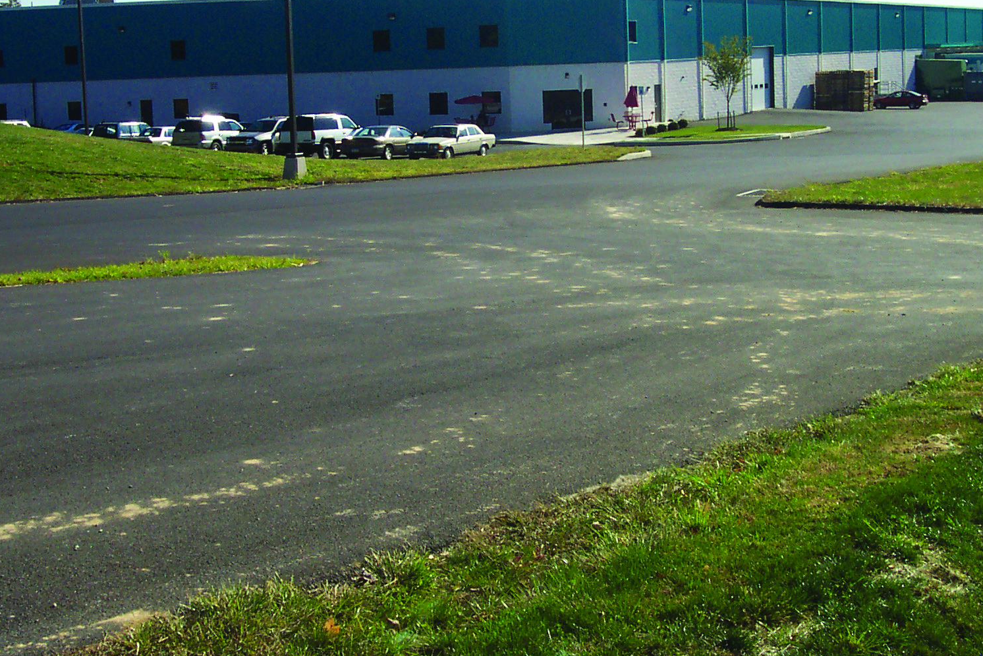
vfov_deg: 24.5
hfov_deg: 36.2
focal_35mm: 55
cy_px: 208
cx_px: 507
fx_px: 1502
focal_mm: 8
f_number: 4.8
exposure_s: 1/700
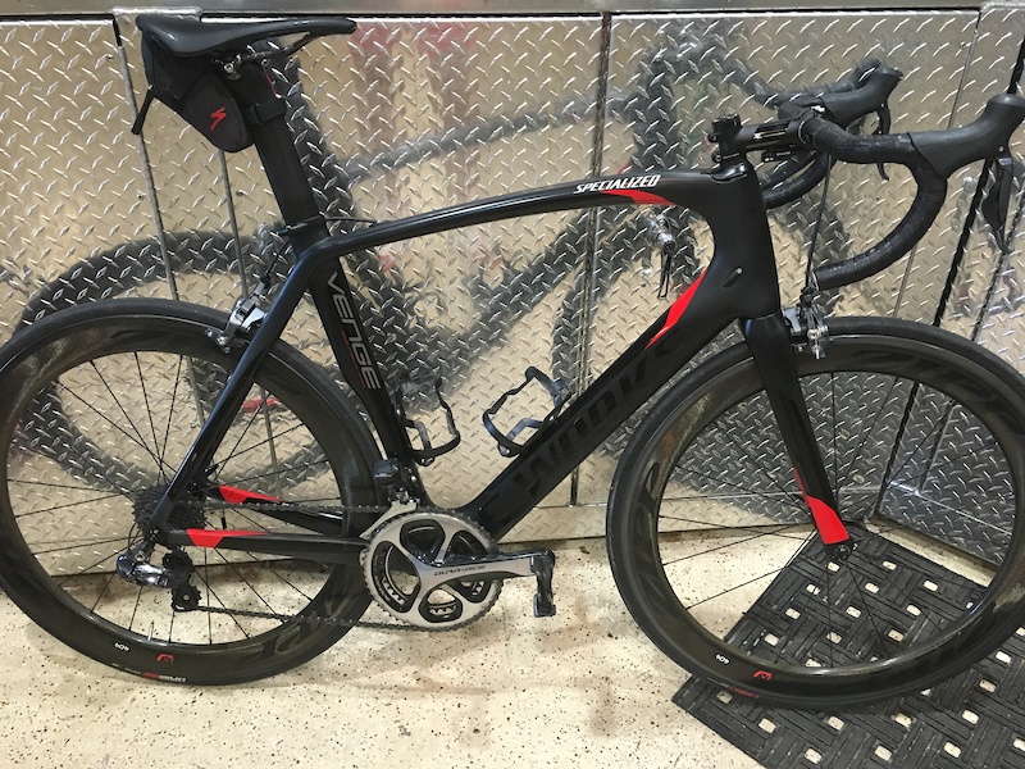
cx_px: 512
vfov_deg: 48.2
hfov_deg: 61.7
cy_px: 384
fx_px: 859
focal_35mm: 29
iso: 200
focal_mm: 4.15
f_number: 2.2
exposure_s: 1/24
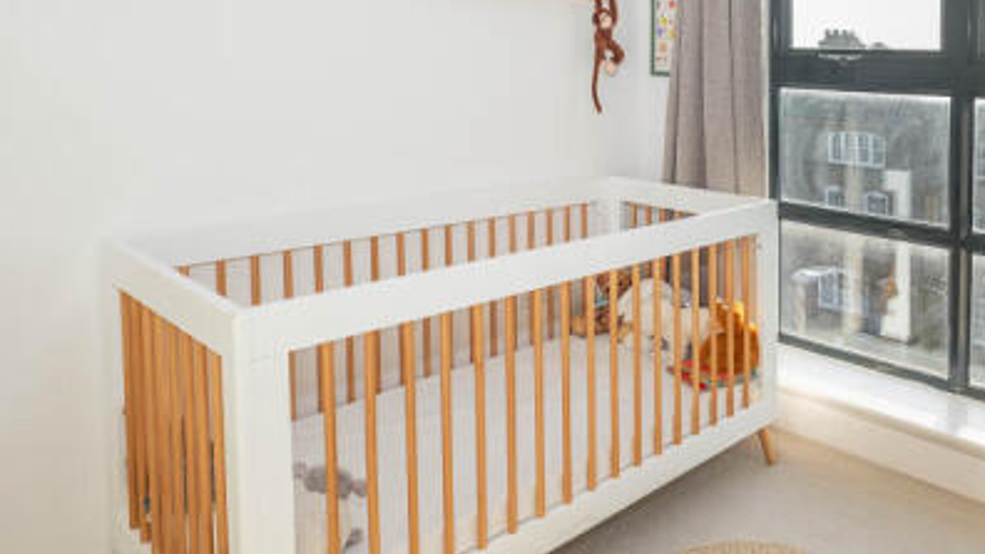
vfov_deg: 44.3
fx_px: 679
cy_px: 242
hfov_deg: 64.6
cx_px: 807
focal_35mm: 26
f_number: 6.4
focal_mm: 10
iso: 400
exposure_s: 1/200
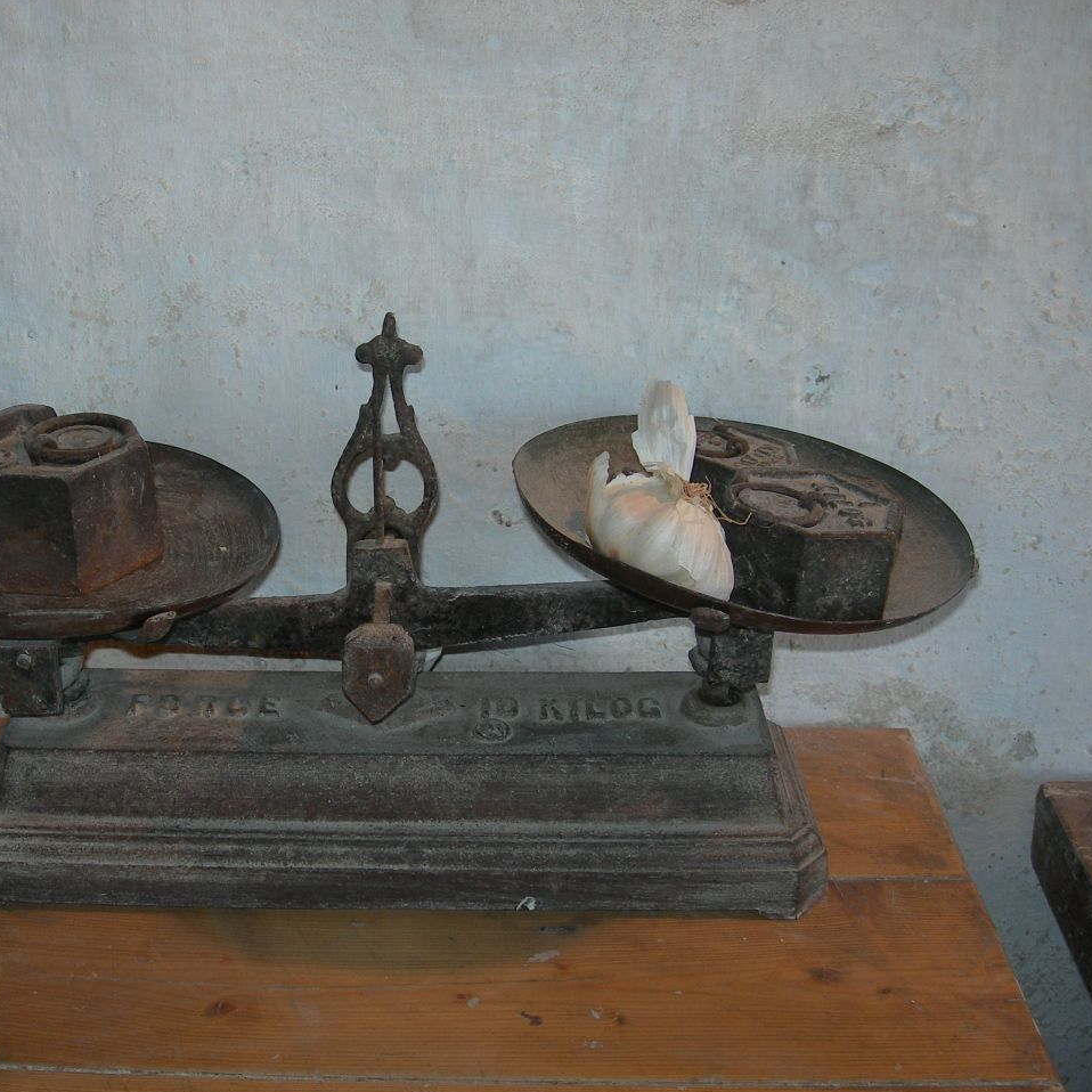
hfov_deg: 34.4
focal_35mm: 49
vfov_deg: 34.7
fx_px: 1749
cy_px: 551
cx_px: 384
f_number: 2.9
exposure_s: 1/60.1
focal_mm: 8.5
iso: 50
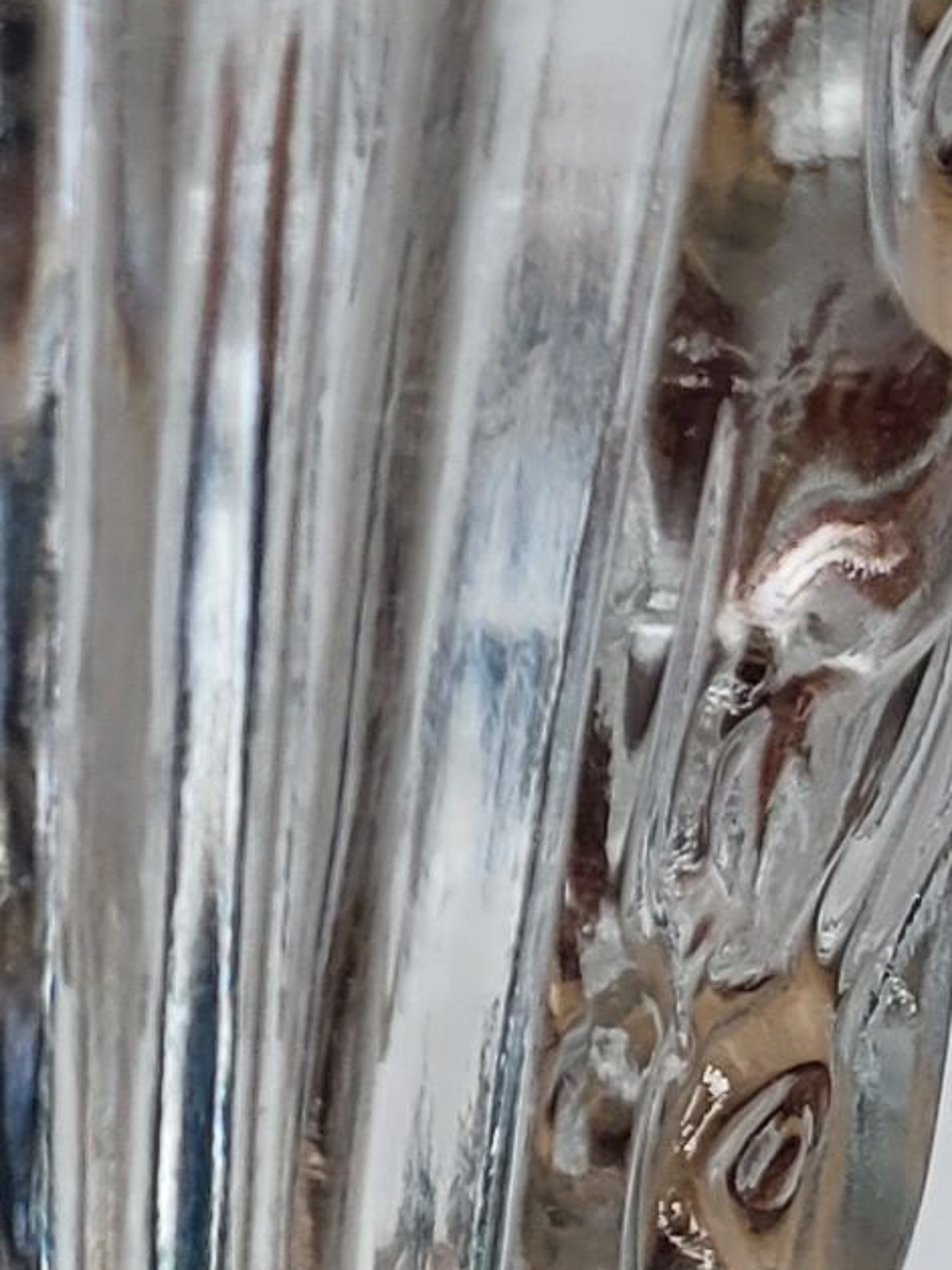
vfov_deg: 11.8
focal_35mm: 167
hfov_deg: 8.9
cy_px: 1039
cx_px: 81
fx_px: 6124
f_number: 1.8
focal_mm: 5.4
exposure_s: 1/100
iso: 50
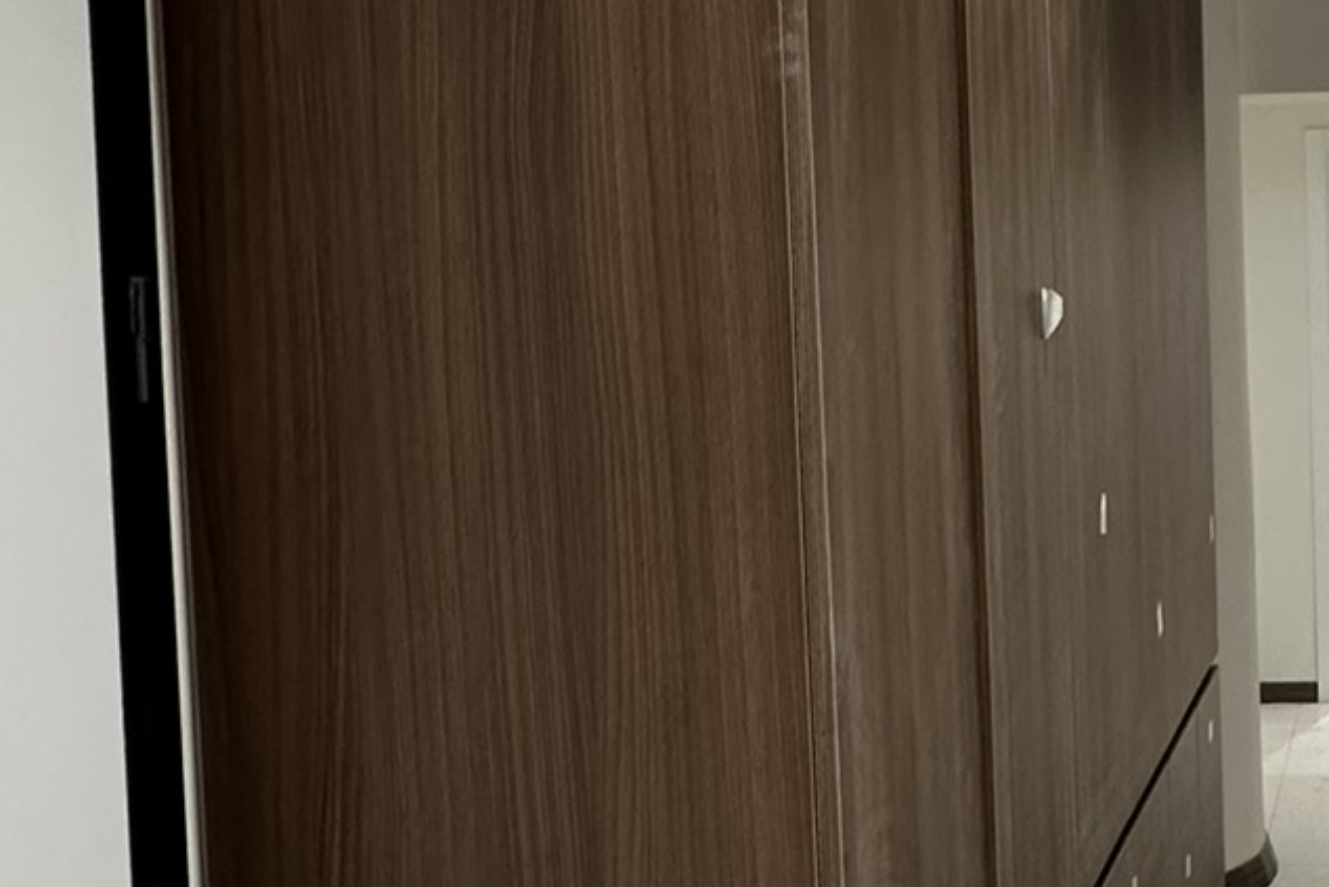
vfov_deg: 28.6
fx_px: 1735
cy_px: 377
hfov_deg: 37.8
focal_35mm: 47
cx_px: 1298
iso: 200
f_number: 2.2
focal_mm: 2.22
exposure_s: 1/100
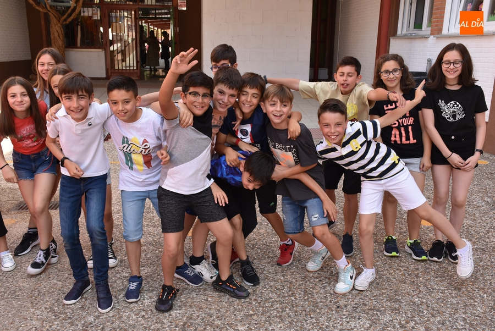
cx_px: 248
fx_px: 495
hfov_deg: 53.1
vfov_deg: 37.0
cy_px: 166
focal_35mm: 36
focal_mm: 24
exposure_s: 1/200
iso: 400
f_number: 7.1
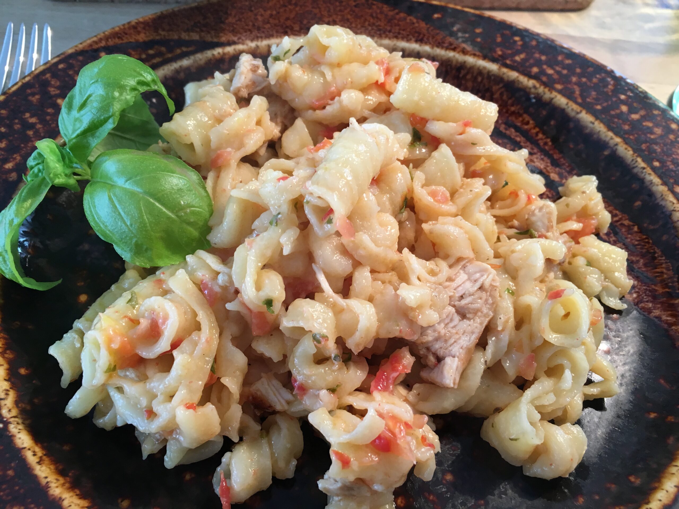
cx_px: 340
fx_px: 569
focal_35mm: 29
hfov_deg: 61.7
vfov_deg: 48.2
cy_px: 254
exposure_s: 1/33
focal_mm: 4.15
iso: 100
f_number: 2.2
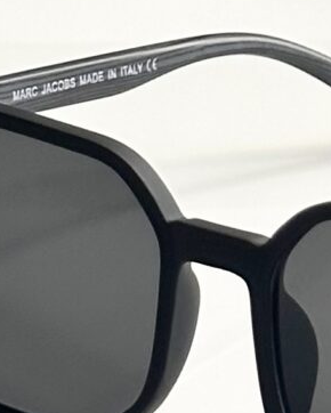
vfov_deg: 5.8
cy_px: -181
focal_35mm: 331
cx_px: 334
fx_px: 4050
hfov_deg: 4.7
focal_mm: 6.86
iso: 200
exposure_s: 1/50
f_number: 1.78
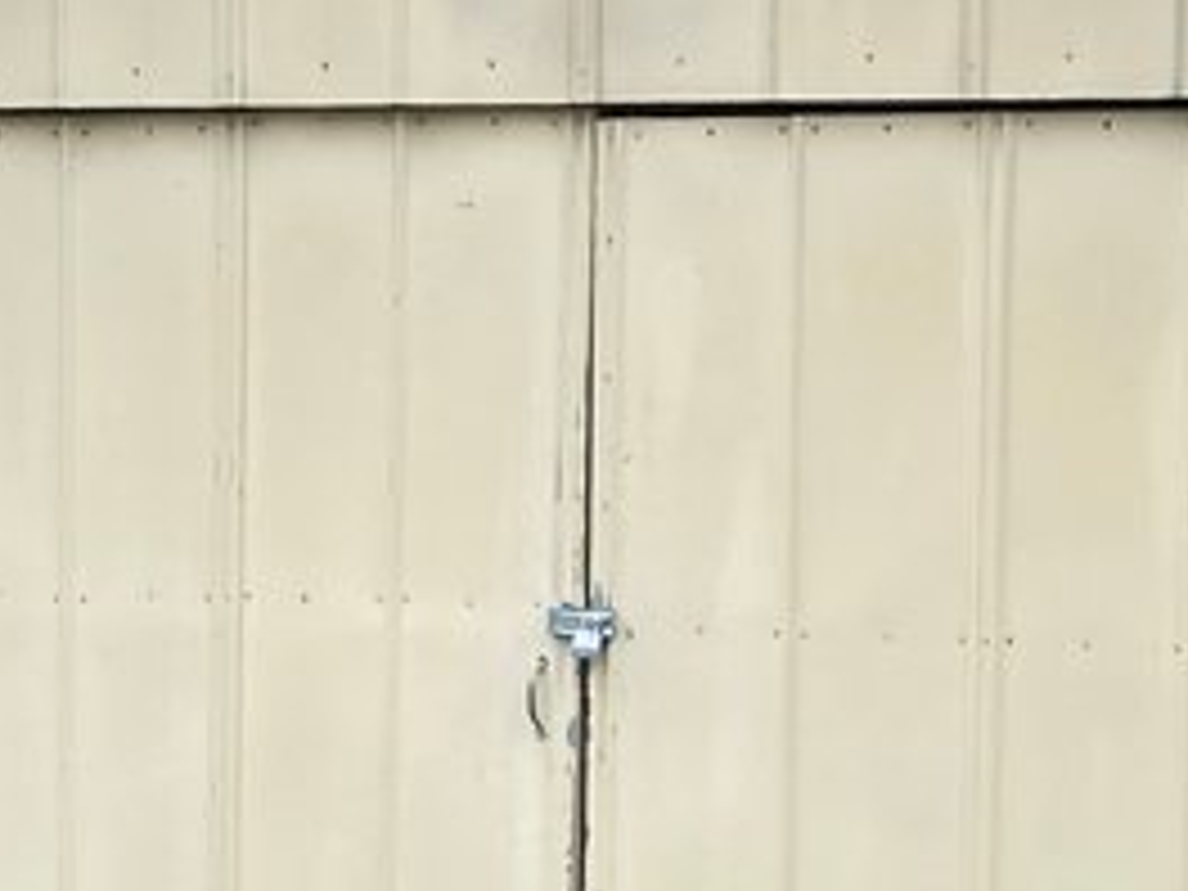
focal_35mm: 149
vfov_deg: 9.8
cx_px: 650
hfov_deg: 13.3
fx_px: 5114
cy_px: 1141
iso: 32
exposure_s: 1/264
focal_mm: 4.25
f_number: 1.8
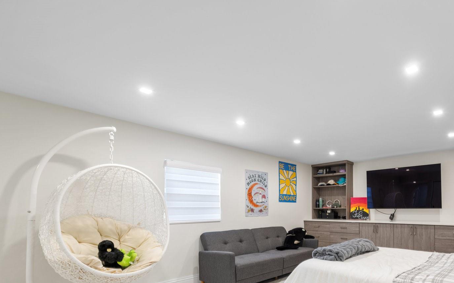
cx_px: 312
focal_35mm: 20
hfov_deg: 81.4
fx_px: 247
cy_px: 203
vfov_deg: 57.4
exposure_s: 1/1.67
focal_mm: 14
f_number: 6.3
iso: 160
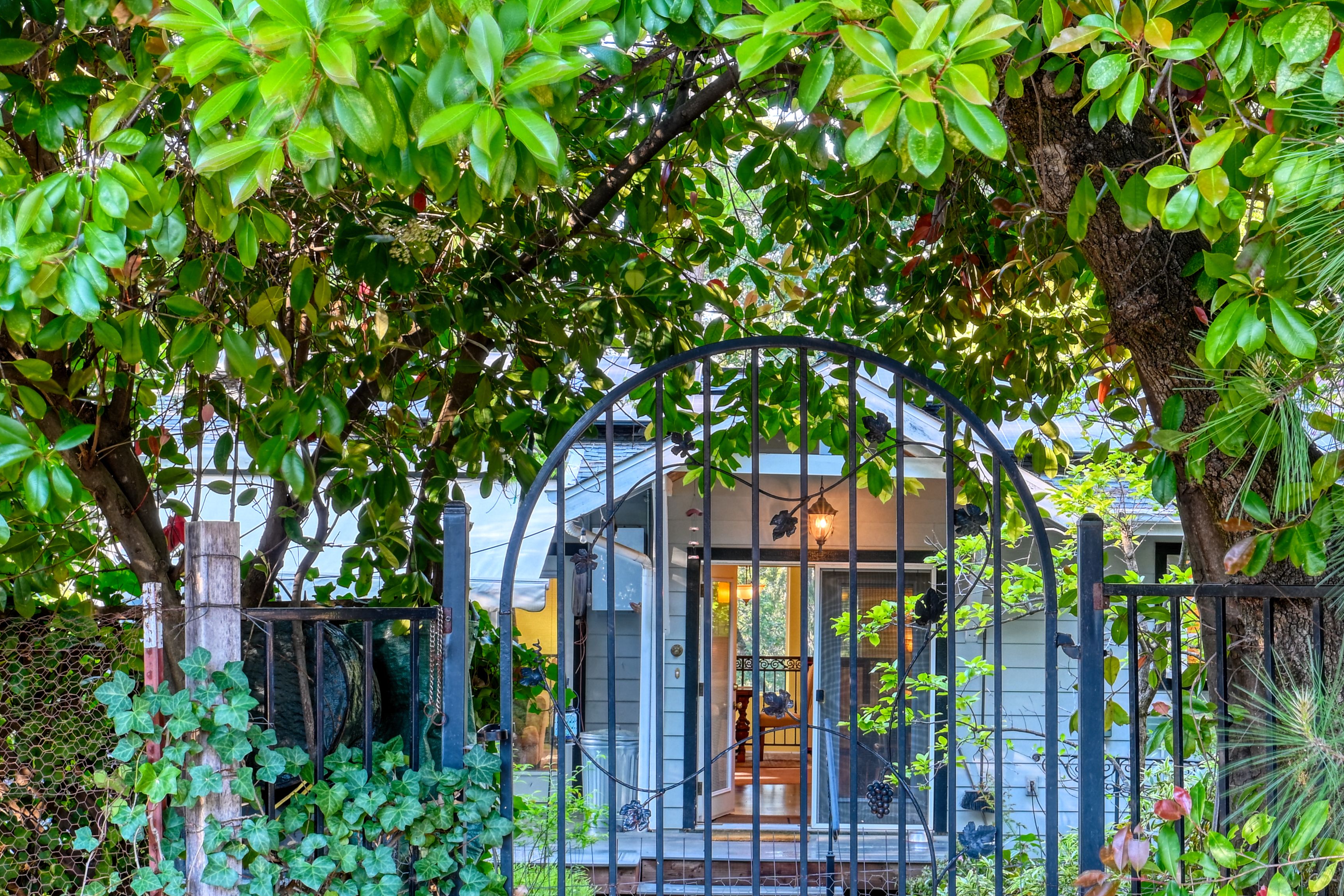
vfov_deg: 25.4
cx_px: 790
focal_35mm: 53
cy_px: 596
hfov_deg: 37.4
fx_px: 1979
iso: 800
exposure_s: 1/13
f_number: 13
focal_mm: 30
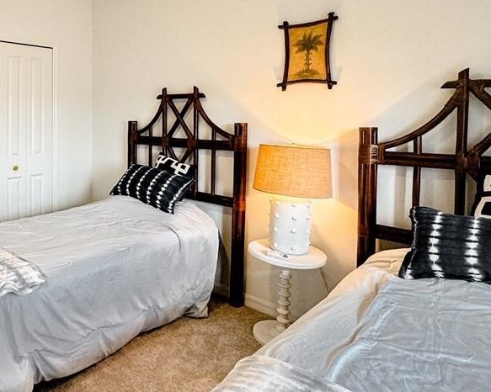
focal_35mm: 24
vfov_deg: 58.7
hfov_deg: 63.4
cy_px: 193
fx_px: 349
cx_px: 89
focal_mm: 2.22
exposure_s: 1/120
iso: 160
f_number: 2.2
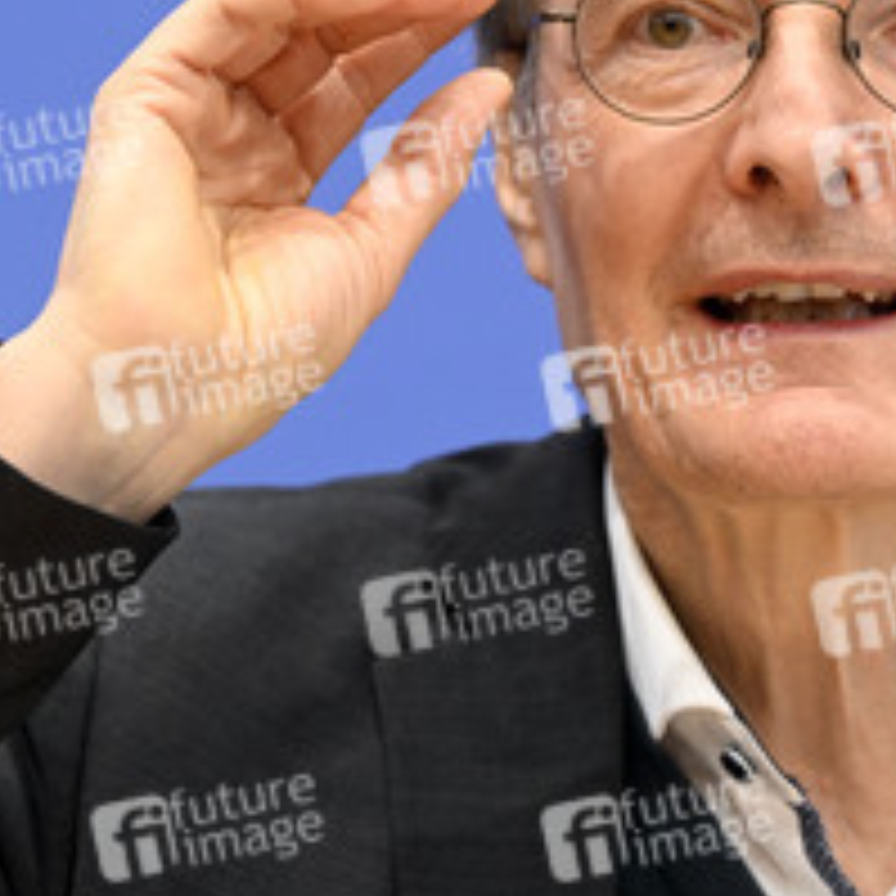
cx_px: 538
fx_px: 10425
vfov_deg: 4.9
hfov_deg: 4.9
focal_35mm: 356
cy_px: 266
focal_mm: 185
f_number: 5.6
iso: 5000
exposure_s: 1/500
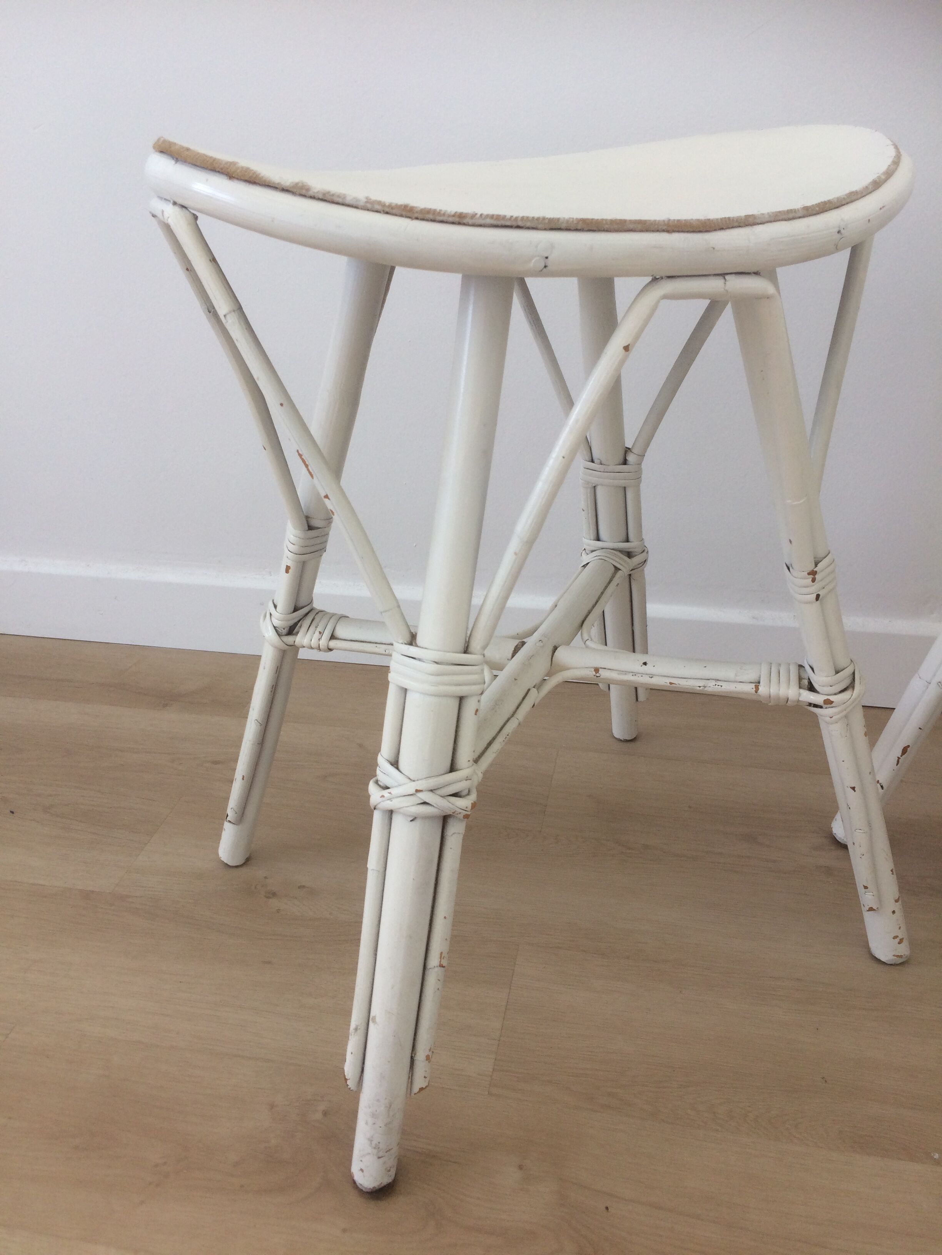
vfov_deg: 61.7
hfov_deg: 48.2
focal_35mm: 29
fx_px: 1052
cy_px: 628
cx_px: 471
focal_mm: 4.15
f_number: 2.2
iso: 40
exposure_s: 1/100
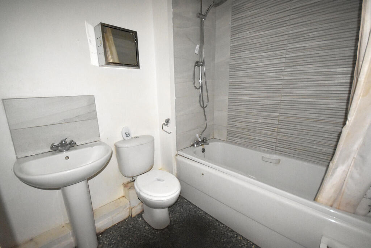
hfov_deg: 100.4
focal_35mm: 15
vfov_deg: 77.3
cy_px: 124
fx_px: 155
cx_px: 186
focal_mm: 10
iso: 5600
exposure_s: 1/60
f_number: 4
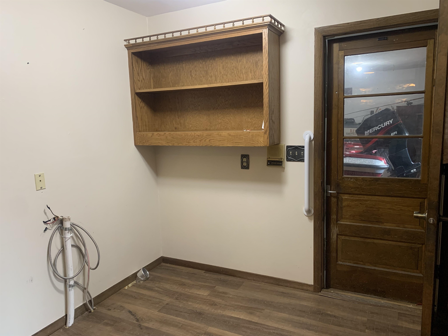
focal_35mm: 26
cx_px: 224
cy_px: 168
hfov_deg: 67.3
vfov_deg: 53.1
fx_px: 336
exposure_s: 1/60
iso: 250
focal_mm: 4.25
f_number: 1.8
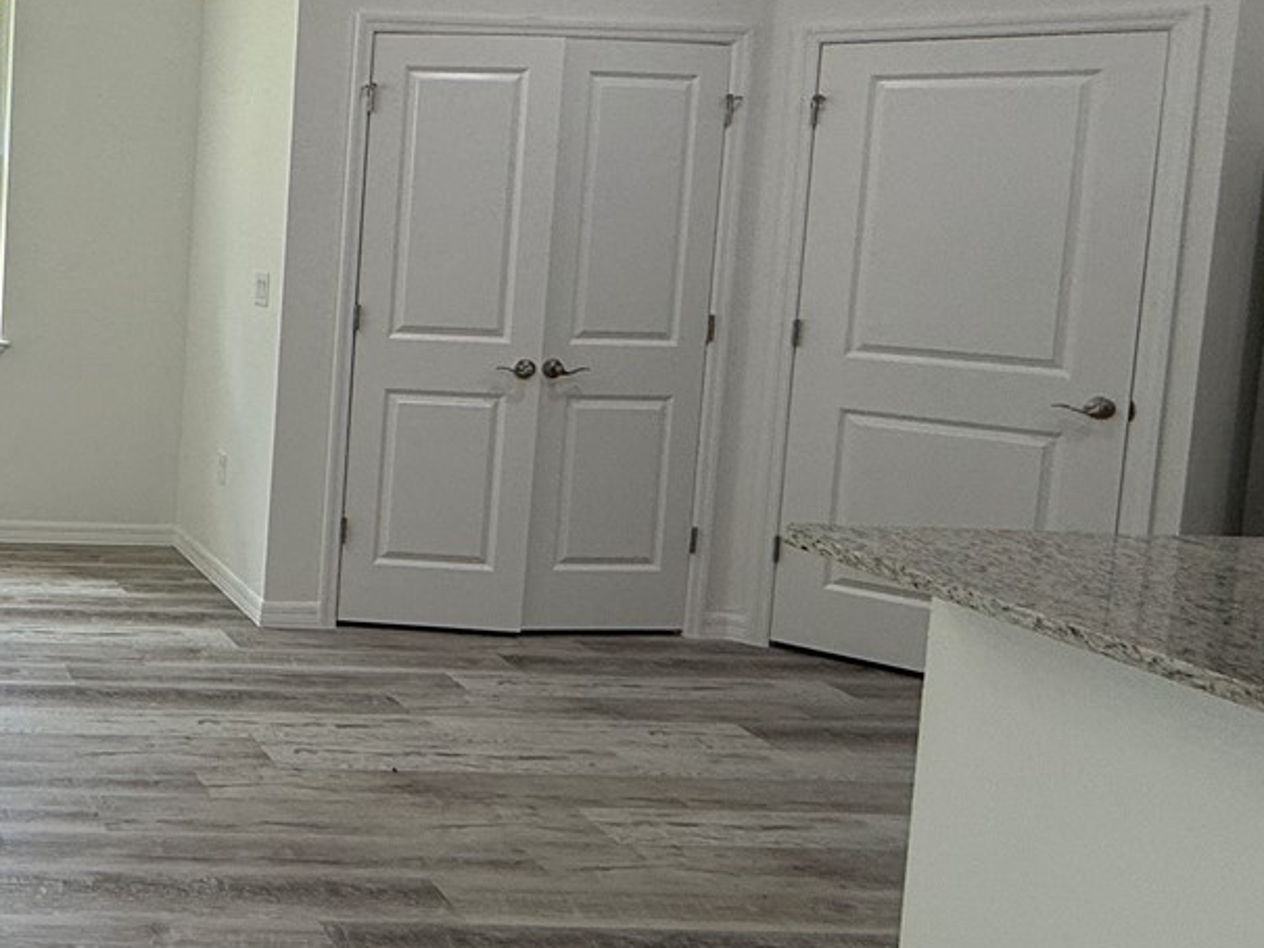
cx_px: -186
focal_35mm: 37
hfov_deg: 39.2
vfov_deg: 38.1
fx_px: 1351
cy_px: 288
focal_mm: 2.22
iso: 64
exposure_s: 1/131
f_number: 2.2
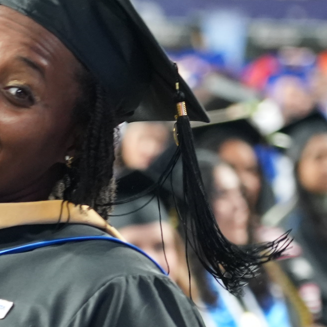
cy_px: 309
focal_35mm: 478
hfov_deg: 3.7
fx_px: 5109
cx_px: -52
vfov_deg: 3.7
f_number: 4
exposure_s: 1/160
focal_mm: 105
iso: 2000
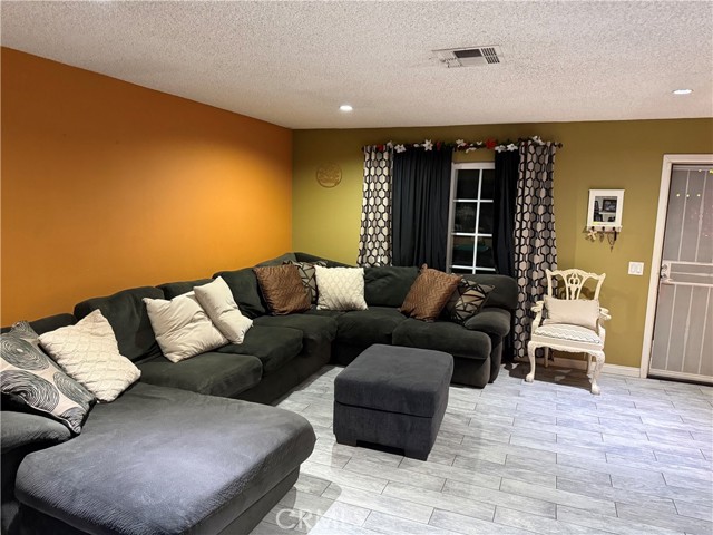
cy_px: 268
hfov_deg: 71.6
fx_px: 494
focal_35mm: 24
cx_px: 356
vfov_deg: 56.8
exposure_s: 1/30
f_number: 1.78
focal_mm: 6.76
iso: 800
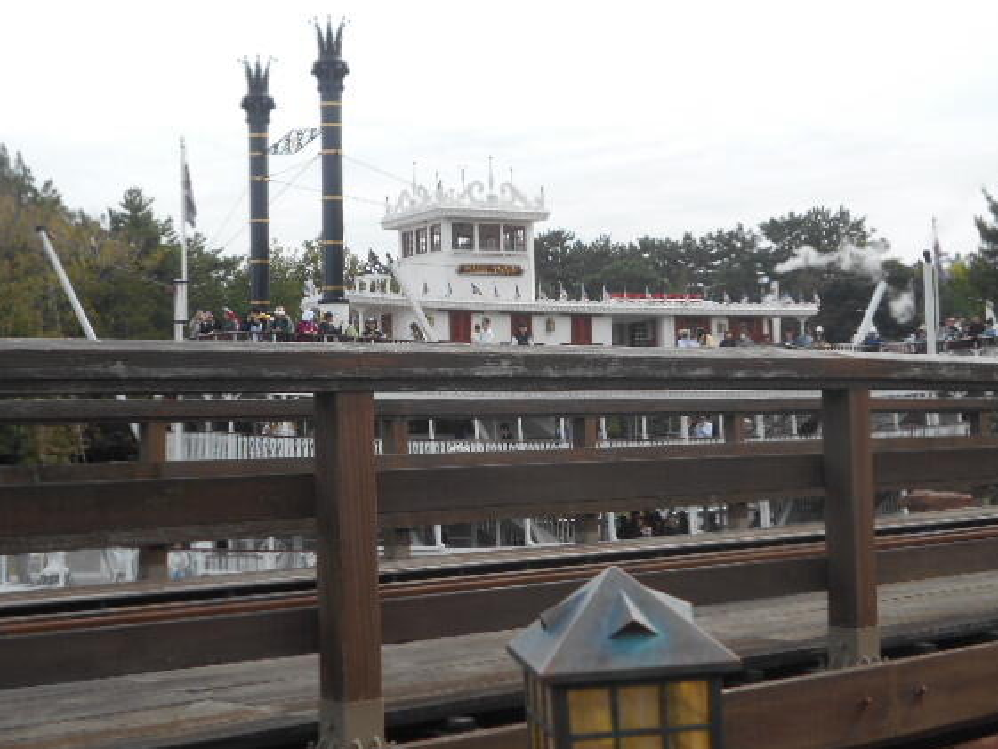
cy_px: 340
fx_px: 1644
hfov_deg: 33.8
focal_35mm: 57
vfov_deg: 25.7
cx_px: 470
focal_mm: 8.8
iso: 80
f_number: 4.5
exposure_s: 1/400
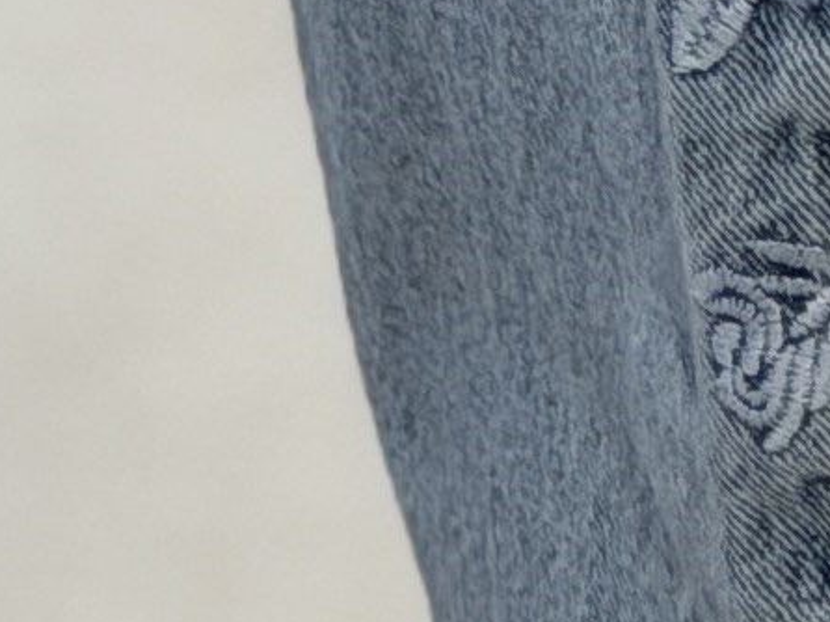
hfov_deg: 4.5
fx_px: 10401
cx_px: 1582
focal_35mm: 434
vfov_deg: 3.4
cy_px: 870
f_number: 1.78
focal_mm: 6.76
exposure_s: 1/191
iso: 50
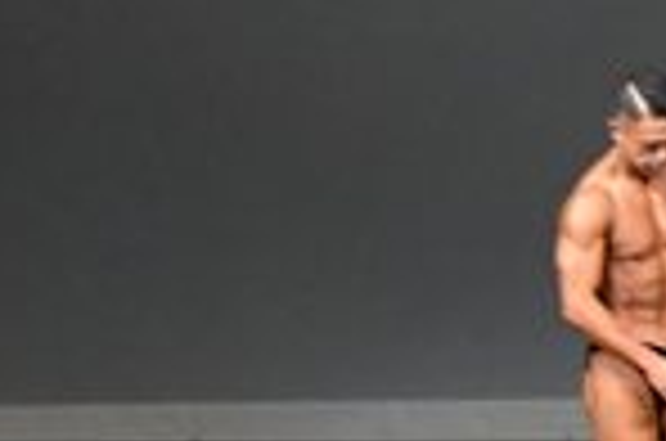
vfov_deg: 2.2
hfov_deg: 3.3
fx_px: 11316
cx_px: 1555
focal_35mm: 613
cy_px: 356
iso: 5000
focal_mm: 78
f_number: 5.6
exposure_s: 1/400
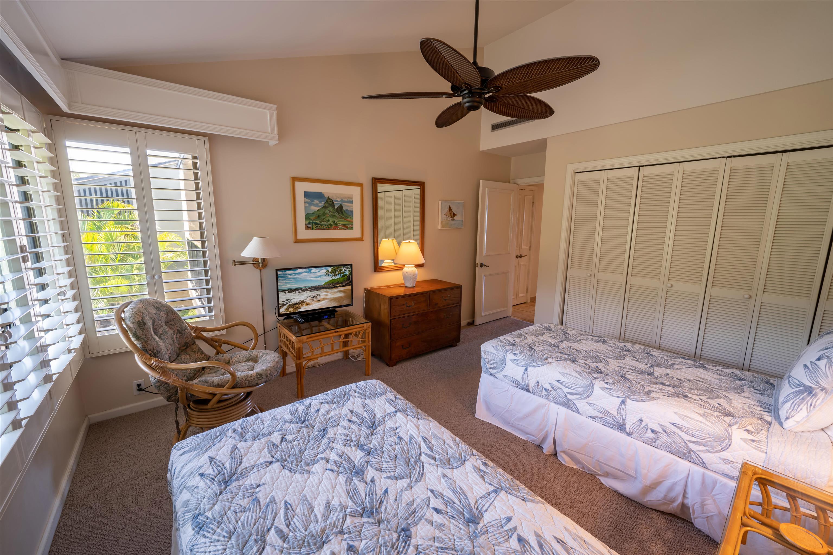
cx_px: 416
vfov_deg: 81.2
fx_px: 324
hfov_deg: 104.3
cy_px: 278
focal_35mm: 14
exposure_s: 1/6
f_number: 11
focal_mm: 14
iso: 250
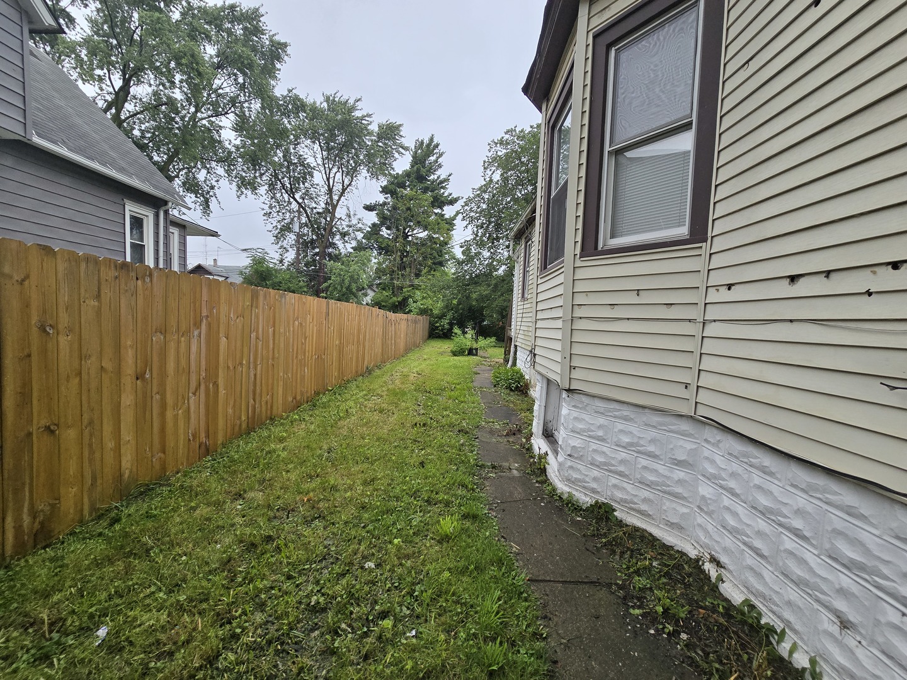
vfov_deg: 89.9
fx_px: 341
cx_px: 454
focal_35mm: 13
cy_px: 340
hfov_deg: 106.2
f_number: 2.2
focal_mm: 2.2
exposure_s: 1/2000
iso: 125
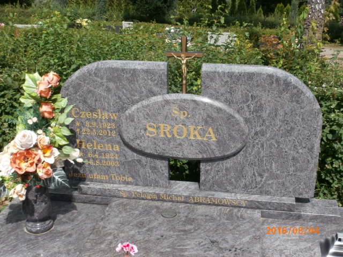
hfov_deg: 40.4
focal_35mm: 47
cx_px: 172
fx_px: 466
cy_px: 128
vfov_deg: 30.9
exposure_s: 1/100
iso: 100
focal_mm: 8.29
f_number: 11
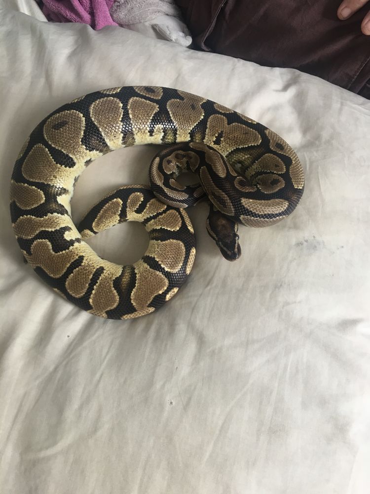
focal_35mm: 29
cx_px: 185
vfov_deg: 61.7
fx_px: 413
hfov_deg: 48.2
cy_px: 247
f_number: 2.2
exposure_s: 1/17
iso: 50
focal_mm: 4.15
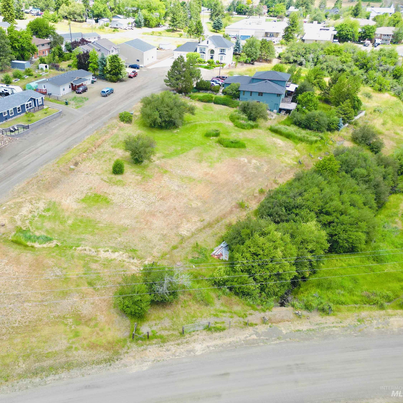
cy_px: 200
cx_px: 146
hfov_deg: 54.9
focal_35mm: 29
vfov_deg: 55.6
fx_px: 382
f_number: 1.7
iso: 100
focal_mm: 6.72
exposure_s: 1/1250
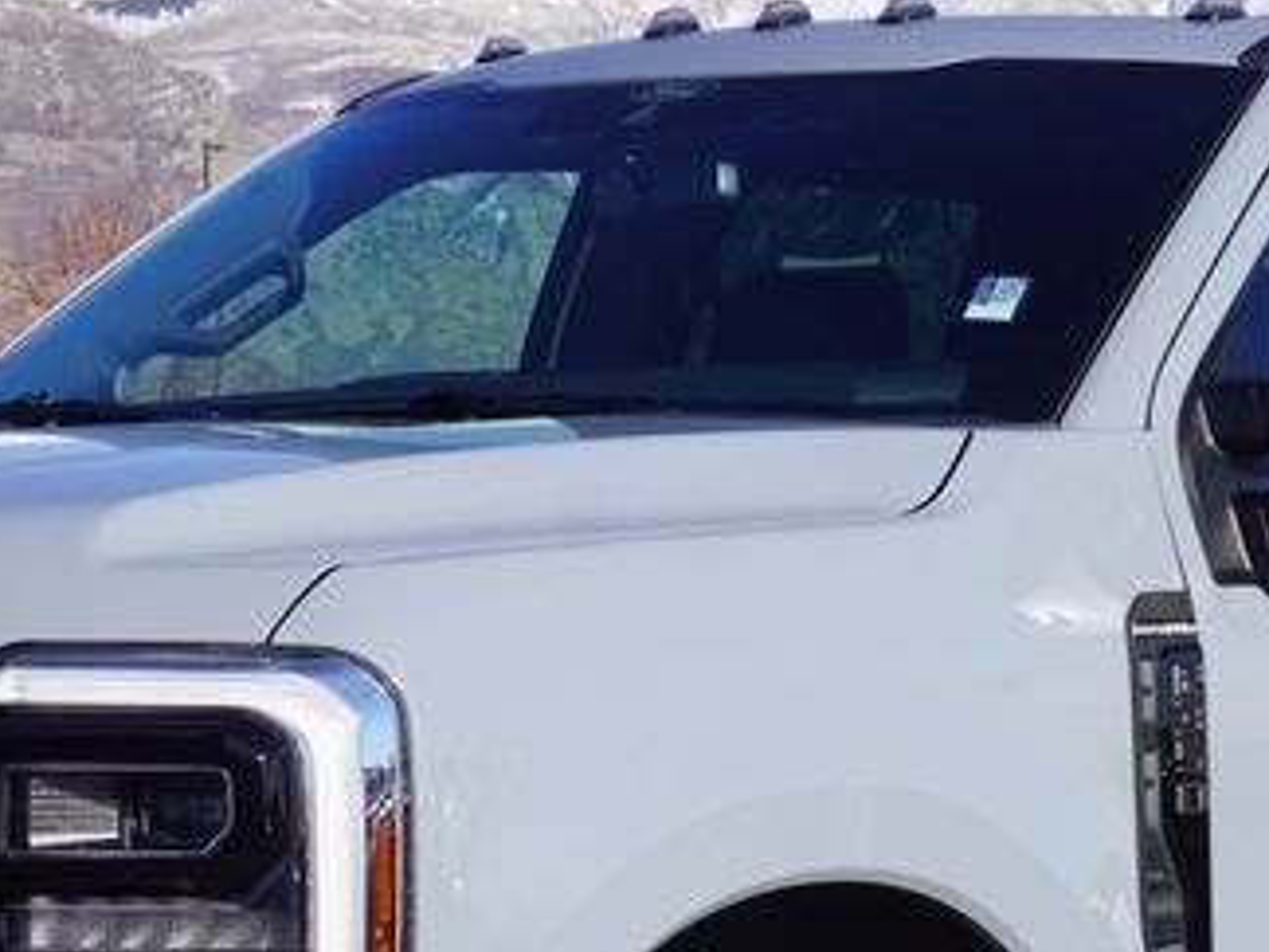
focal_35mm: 155
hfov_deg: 12.7
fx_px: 5682
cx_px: 783
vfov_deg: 9.5
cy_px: 1070
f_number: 11
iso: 100
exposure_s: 1/160
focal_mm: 34
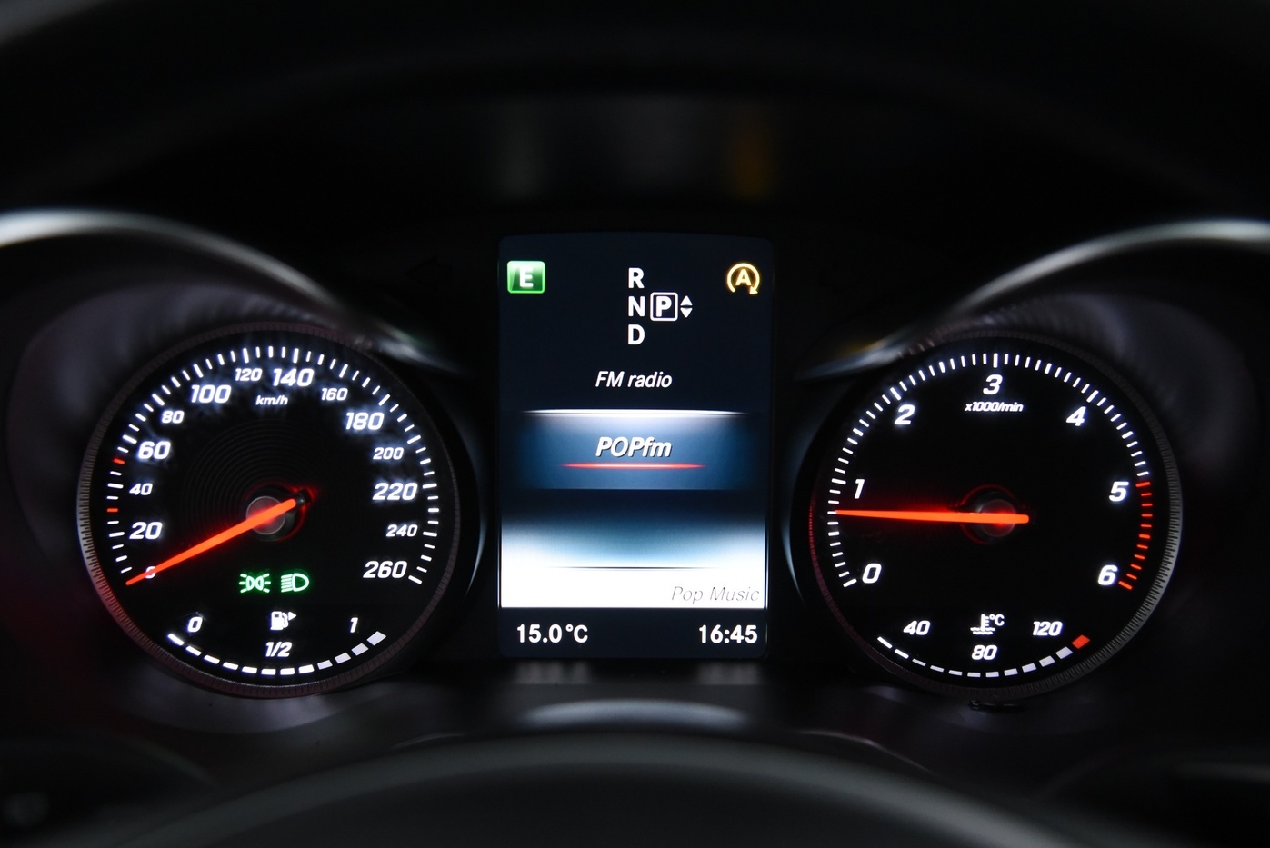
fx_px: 1553
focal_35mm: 44
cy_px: 454
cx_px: 634
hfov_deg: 44.5
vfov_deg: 30.5
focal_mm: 38
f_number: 4
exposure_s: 1/80
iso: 4000
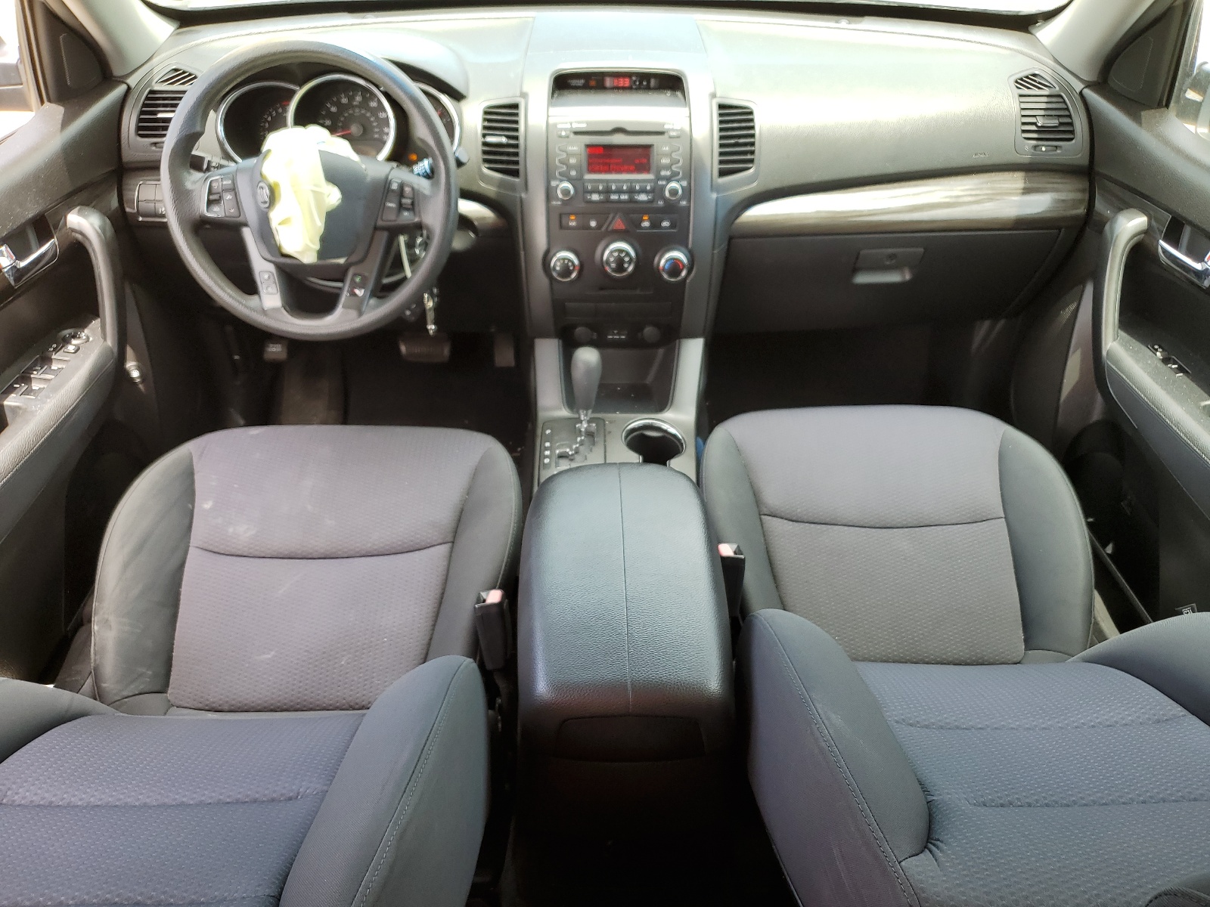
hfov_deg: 67.3
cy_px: 454
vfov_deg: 53.1
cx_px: 605
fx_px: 909
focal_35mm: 26
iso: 50
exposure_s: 1/185
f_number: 1.5
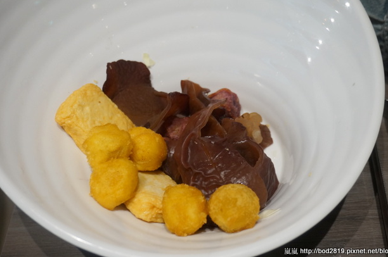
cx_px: 200
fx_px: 490
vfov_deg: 29.4
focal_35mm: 46
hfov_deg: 43.2
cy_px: 129
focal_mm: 29
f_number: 4.5
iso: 640
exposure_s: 1/60
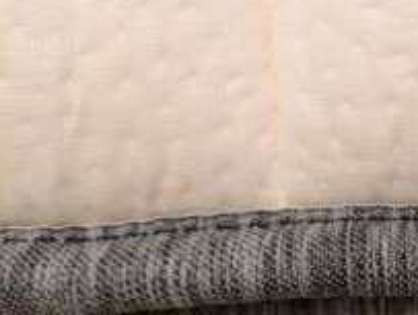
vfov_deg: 24.1
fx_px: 714
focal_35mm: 59
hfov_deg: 28.7
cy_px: 290
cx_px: 492
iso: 440
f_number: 1.89
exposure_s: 1/25
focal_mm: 5.43
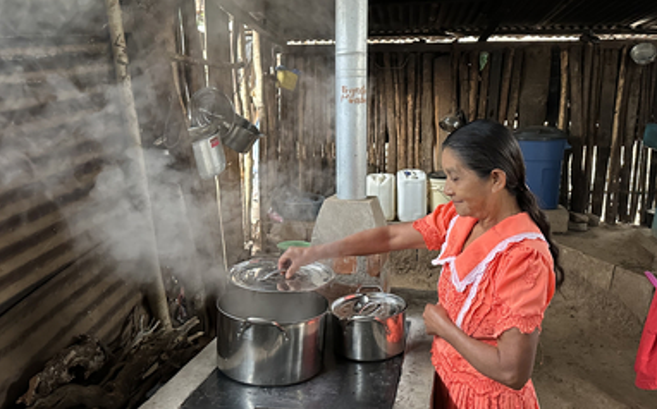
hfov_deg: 59.7
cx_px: 334
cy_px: 184
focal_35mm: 32
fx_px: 572
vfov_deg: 39.3
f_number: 1.78
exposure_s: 1/60
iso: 800
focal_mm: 6.86
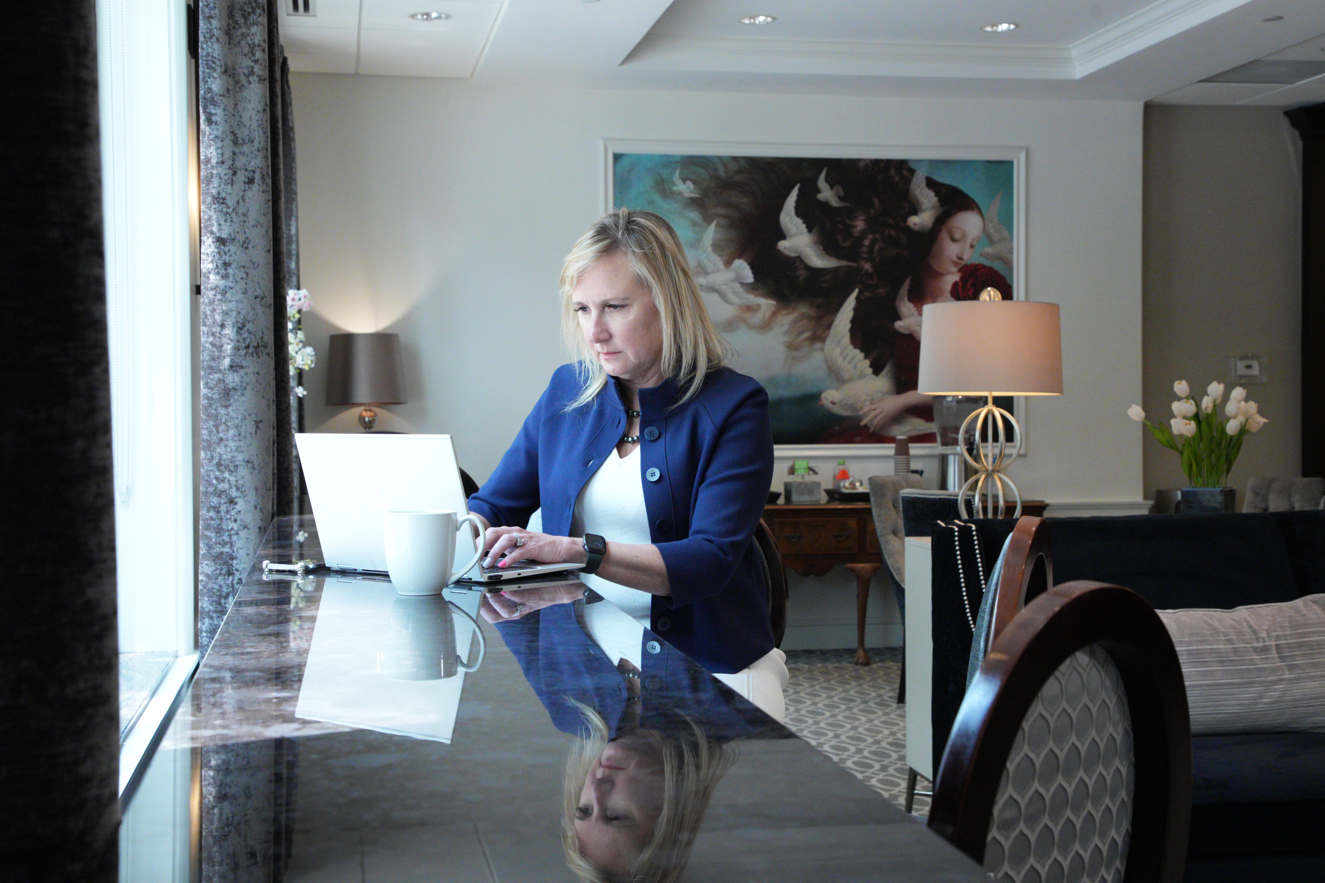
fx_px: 1803
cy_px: 416
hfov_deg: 40.3
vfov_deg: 27.5
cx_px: 675
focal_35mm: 49
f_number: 8
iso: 6400
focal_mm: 46
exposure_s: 1/250
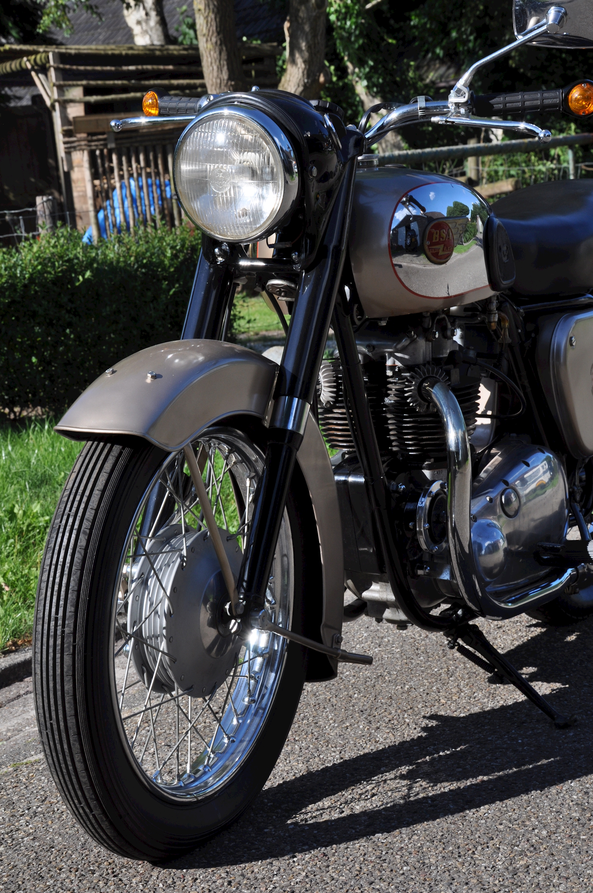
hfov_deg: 17.4
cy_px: 446
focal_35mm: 78
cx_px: 296
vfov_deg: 26.0
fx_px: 1932
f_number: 13
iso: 200
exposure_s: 1/160
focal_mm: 52
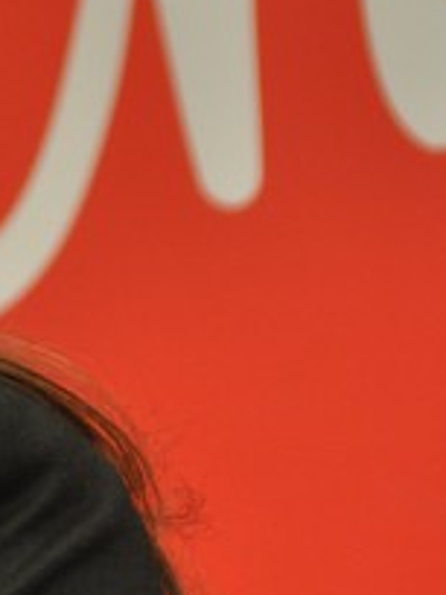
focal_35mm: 649
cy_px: 127
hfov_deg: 2.3
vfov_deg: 3.1
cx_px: -603
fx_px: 11149
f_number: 5.3
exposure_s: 1/60
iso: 800
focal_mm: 112
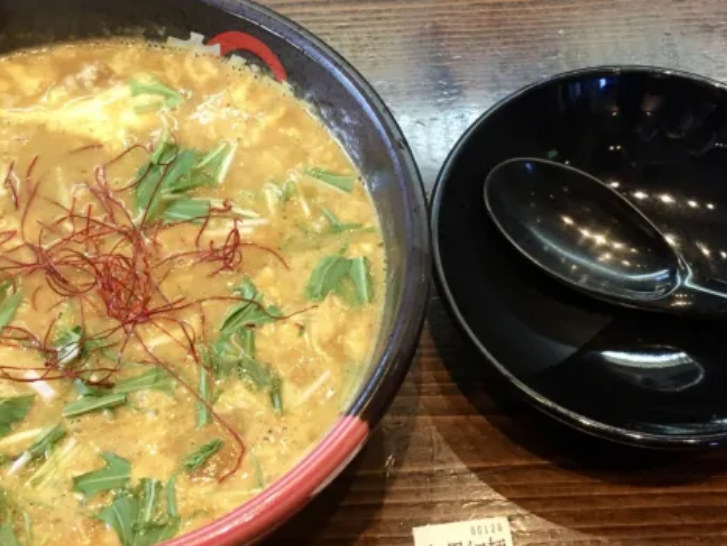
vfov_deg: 26.1
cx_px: 378
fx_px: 1177
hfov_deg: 34.3
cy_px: 247
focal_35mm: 56
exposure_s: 1/30
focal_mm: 4.15
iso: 100
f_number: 2.2
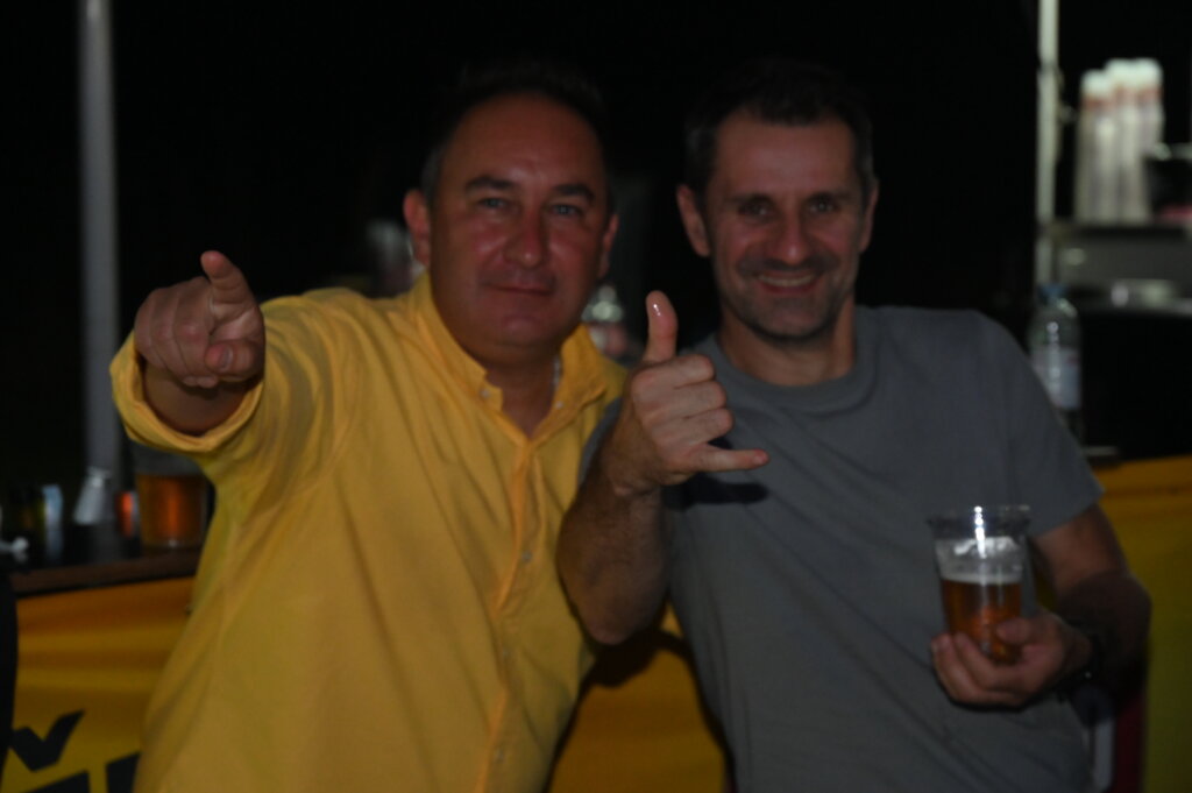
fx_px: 3341
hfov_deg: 20.2
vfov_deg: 13.5
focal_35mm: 101
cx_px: 596
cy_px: 396
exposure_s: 1/125
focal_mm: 101
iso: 5600
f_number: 6.3
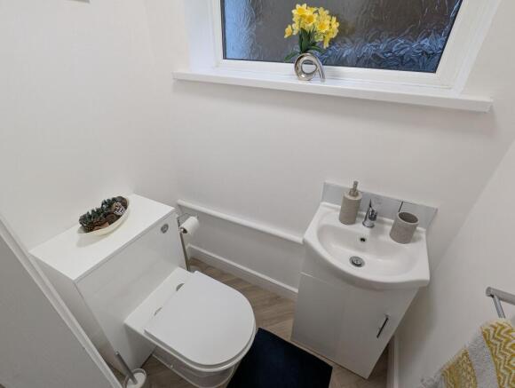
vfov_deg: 78.3
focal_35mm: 16
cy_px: 194
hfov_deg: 94.4
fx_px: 238
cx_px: 258
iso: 73
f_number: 2.2
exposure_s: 1/50
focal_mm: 2.35
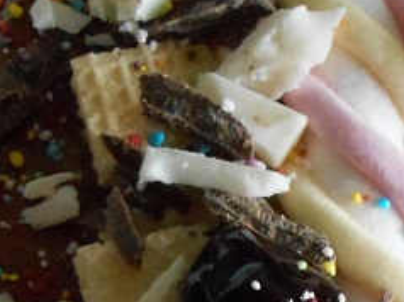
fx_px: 1306
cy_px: 360
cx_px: 351
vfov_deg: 12.9
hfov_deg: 17.4
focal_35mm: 112
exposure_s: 1/80
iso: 800
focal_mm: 4.6
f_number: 3.2
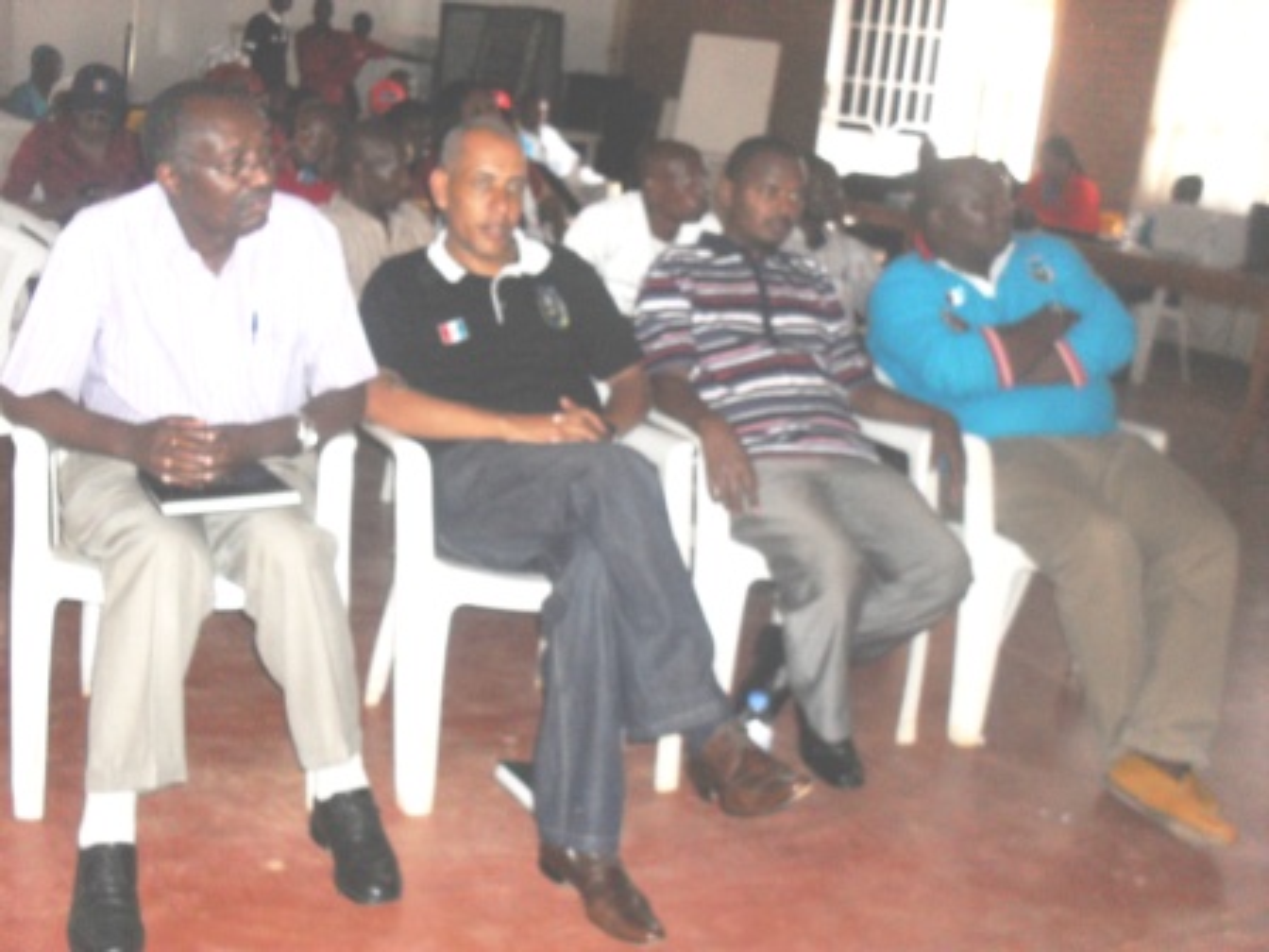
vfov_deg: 37.7
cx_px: 634
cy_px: 476
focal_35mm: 38
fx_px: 1393
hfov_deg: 49.0
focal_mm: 6.3
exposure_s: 1/45
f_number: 2.8
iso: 80
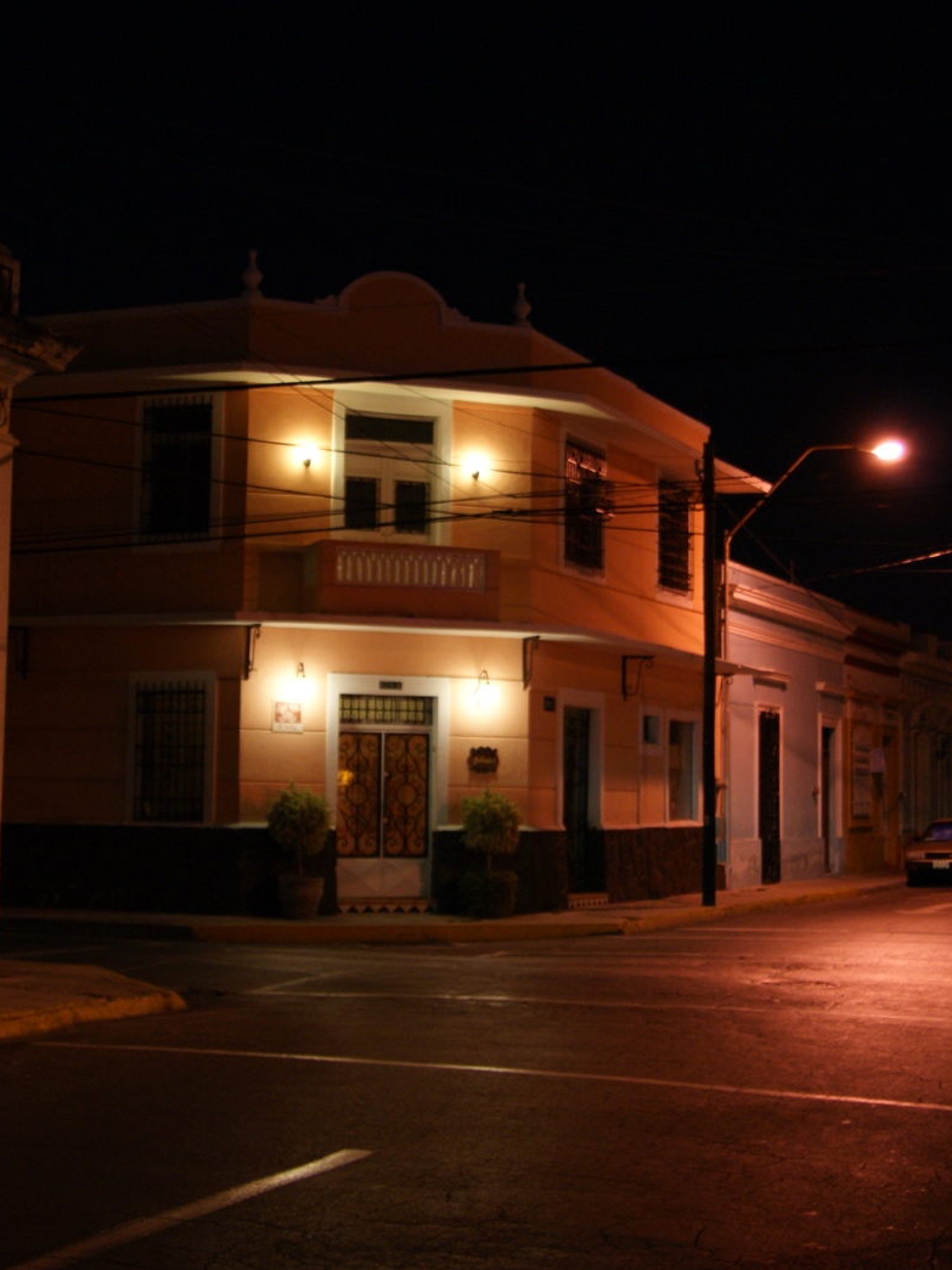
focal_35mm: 53
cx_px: 402
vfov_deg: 36.2
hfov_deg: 27.5
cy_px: 640
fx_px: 1943
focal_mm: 24
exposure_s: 1/5
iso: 400
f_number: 4
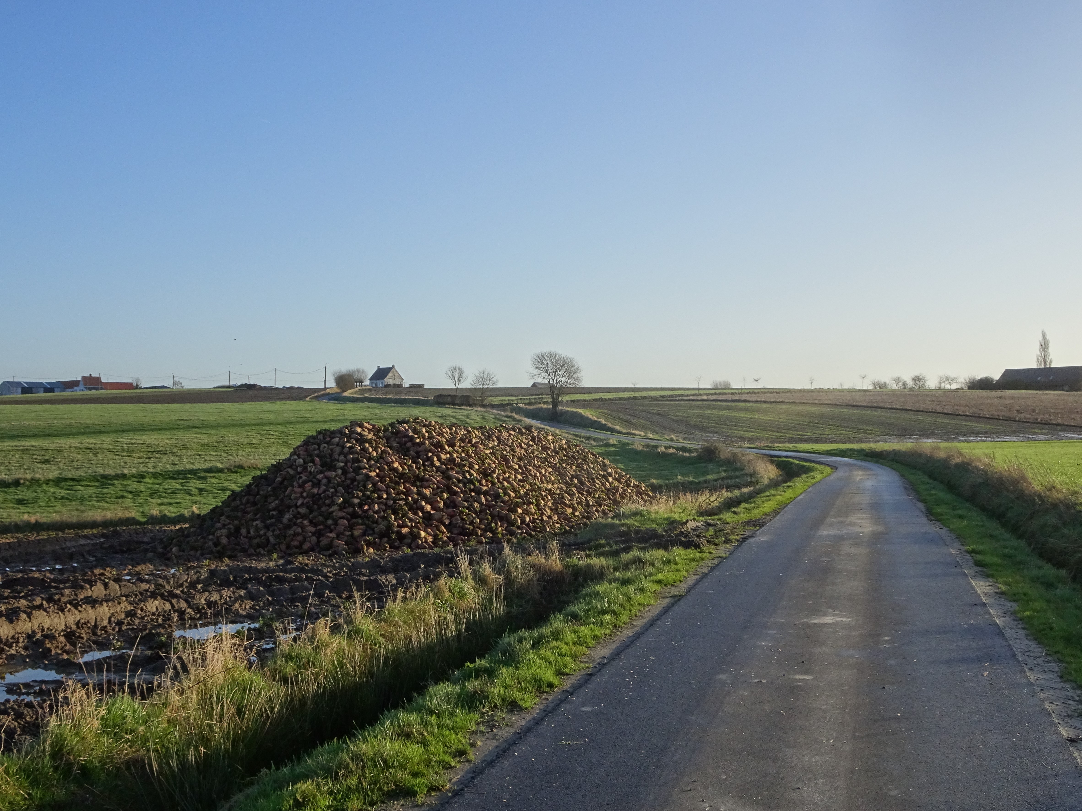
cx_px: 541
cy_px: 406
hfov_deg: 49.0
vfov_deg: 37.7
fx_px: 1188
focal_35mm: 38
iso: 80
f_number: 4
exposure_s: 1/320
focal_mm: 6.56
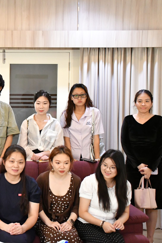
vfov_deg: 32.9
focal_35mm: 61
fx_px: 412
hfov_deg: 21.2
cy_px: 120
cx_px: -14
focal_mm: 27
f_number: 5
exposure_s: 1/100
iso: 5000
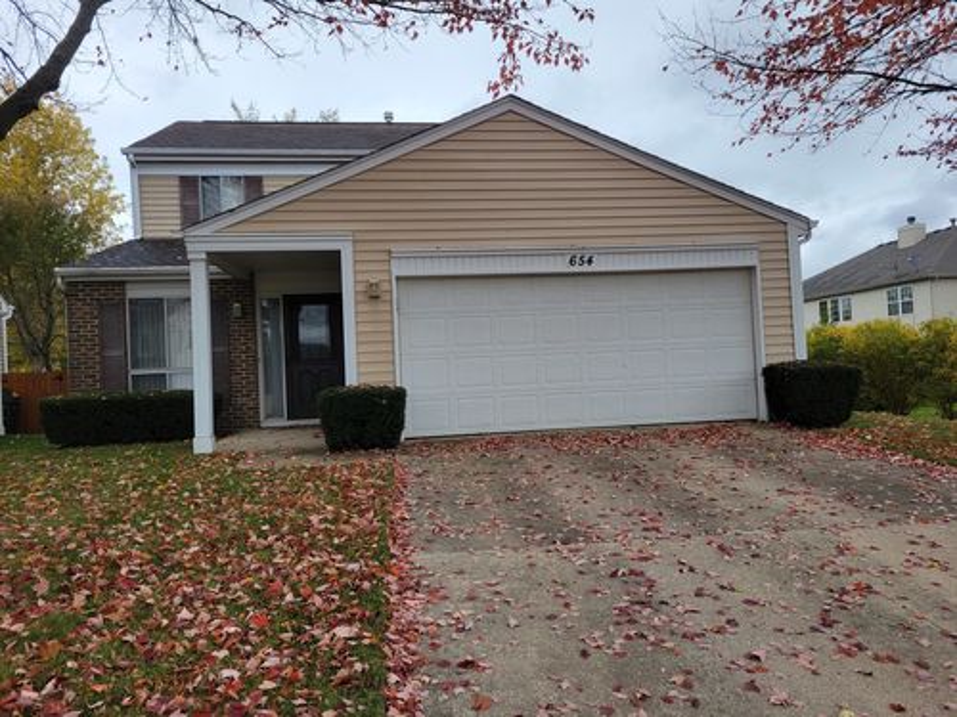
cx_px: 478
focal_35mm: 26
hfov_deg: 67.3
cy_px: 358
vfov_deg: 53.1
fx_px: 719
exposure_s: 1/744
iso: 40
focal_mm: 5.4
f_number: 1.8
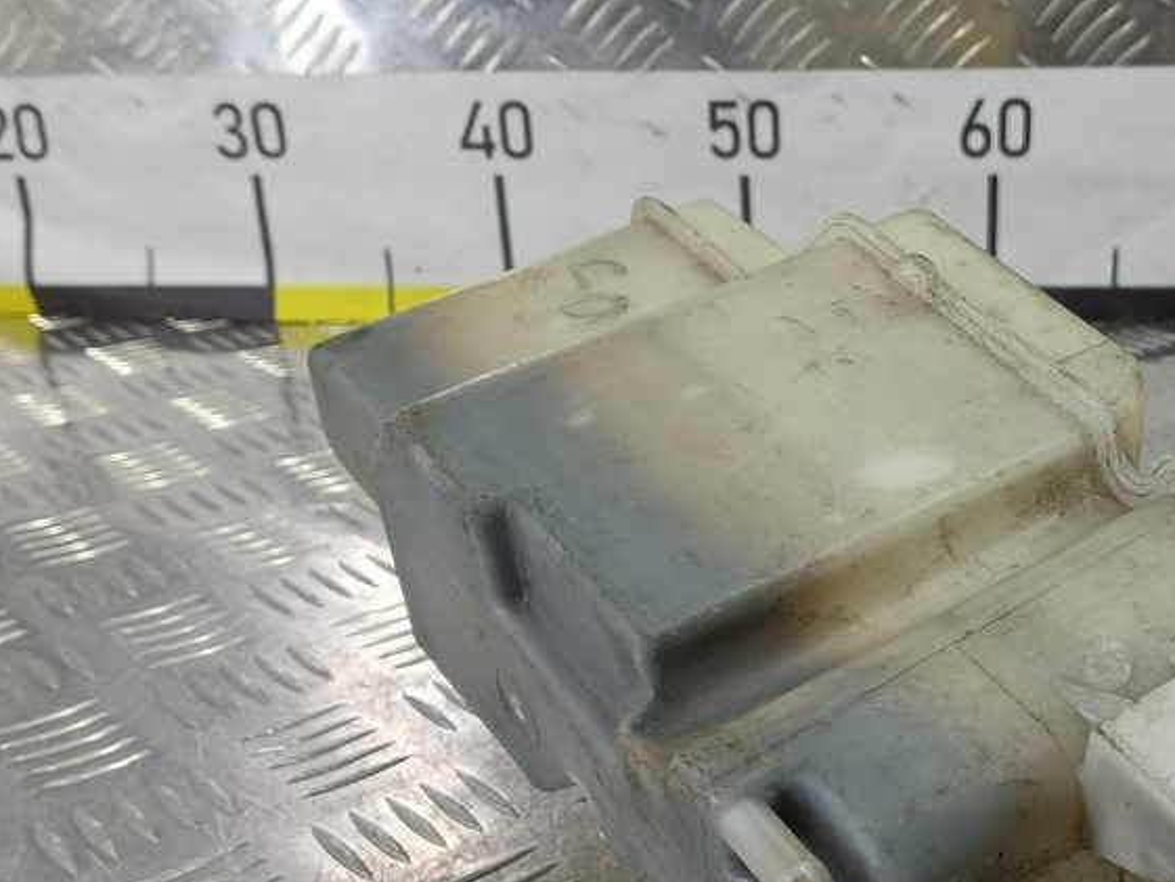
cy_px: 601
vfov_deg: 34.0
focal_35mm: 42
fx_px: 1426
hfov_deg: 43.5
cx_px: 865
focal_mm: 4.11
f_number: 1.6
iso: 122
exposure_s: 1/50
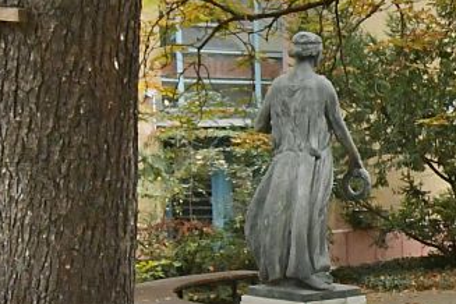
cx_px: 835
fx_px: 1178
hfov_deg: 17.5
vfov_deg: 14.7
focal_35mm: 93
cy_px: 175
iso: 5000
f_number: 11
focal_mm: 13
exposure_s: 1/500
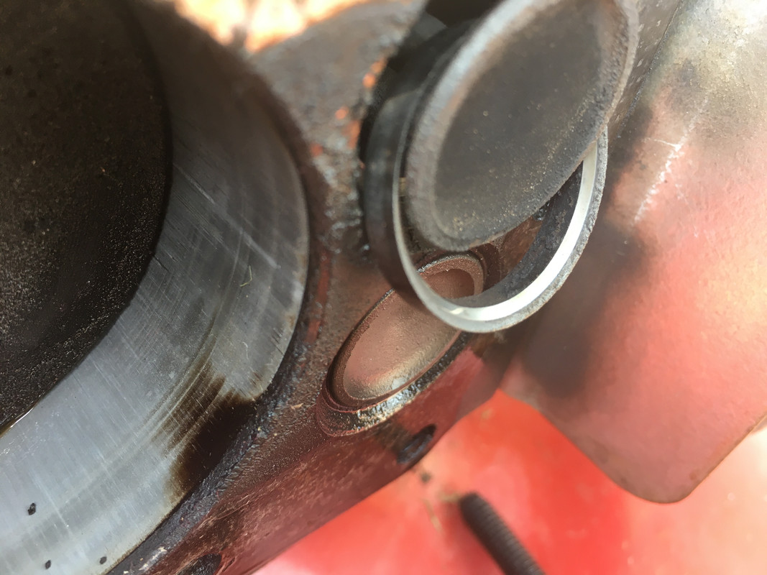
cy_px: 288
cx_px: 384
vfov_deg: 48.2
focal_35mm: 29
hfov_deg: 61.7
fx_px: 642
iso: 25
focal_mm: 4.15
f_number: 2.2
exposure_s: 1/30
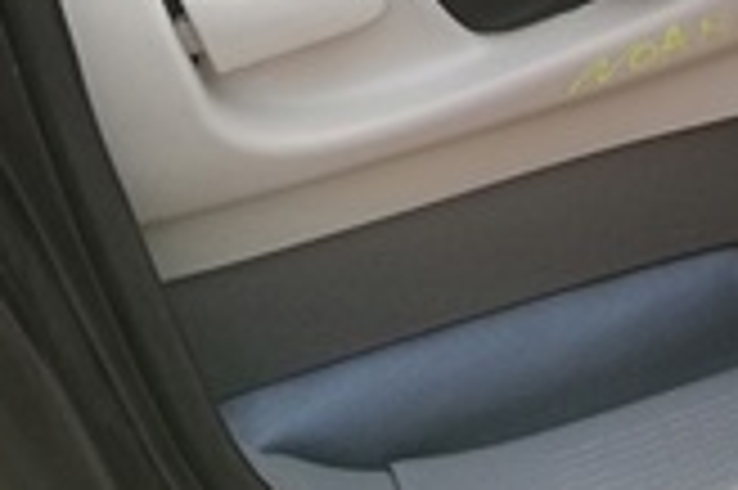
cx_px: 860
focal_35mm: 99
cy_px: -656
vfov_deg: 11.6
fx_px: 2027
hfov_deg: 19.5
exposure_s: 1/100
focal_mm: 3.81
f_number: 2.2
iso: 80
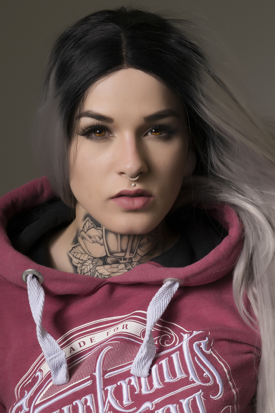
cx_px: 138
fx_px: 945
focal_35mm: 82
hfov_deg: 16.6
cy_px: 206
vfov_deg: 24.6
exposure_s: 1/80
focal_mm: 55
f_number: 18
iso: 200
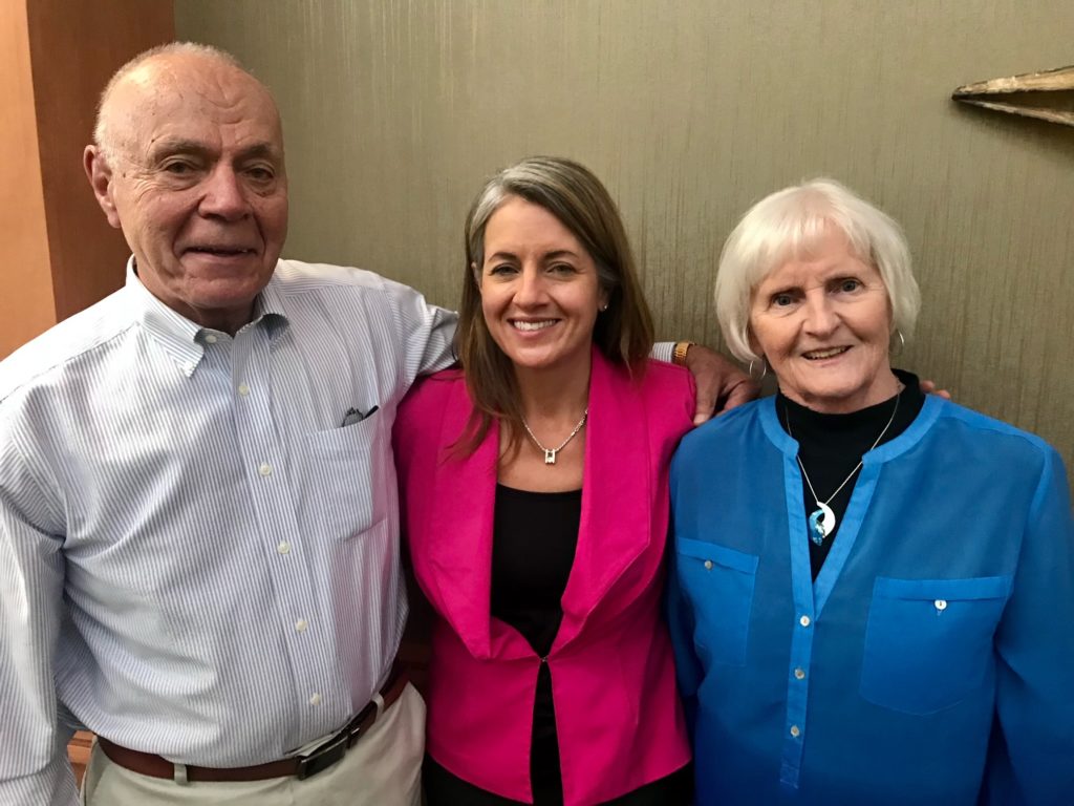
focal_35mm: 28
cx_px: 537
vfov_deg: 49.7
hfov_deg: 63.4
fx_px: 869
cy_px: 403
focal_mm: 3.99
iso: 100
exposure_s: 1/15
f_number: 1.8
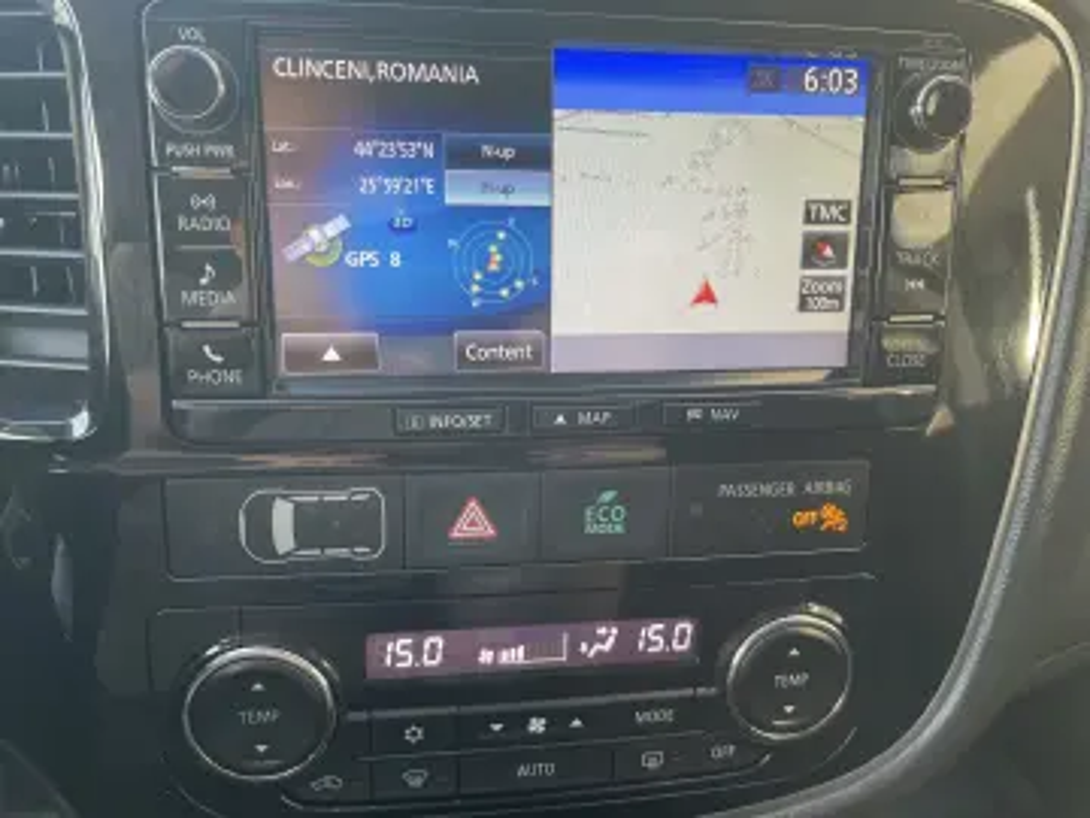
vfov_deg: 53.1
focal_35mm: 26
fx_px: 819
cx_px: 545
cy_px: 409
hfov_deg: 67.3
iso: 125
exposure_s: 1/113
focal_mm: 4.2
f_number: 1.6
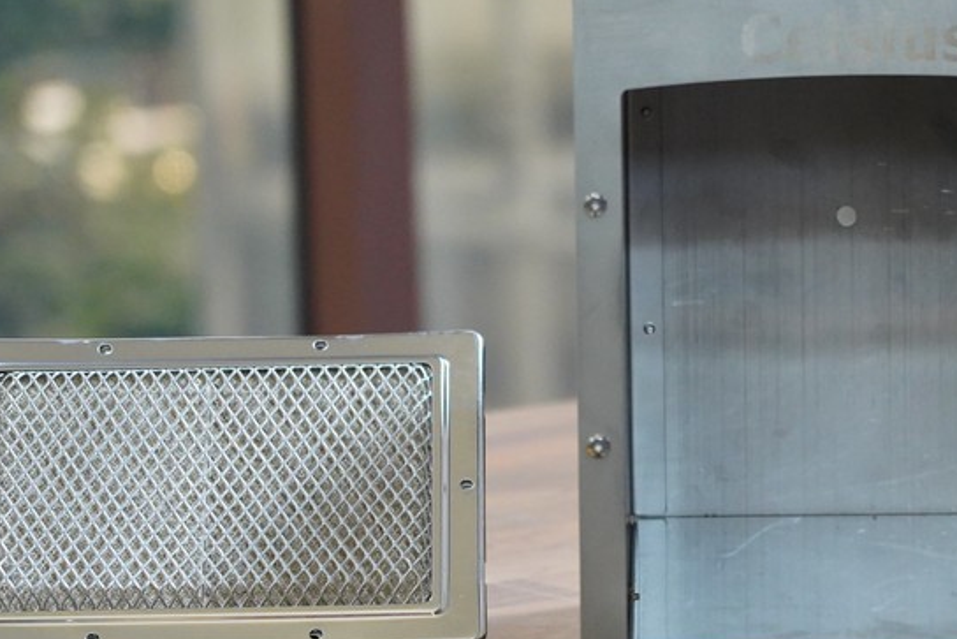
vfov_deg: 5.6
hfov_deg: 8.3
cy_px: 480
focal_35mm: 247
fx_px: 6567
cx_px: 952
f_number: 4
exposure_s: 1/125
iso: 5000
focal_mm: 105
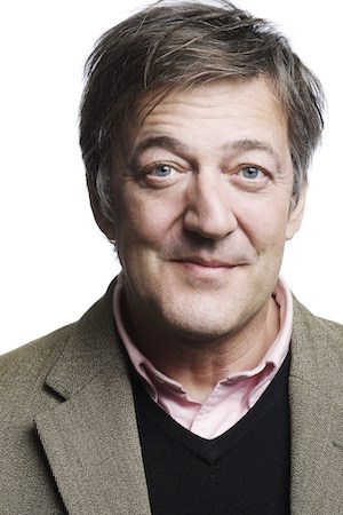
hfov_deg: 10.8
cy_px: 258
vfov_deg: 16.1
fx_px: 1822
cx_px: 172
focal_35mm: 128
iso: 100
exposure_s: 1/160
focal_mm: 85
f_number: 8
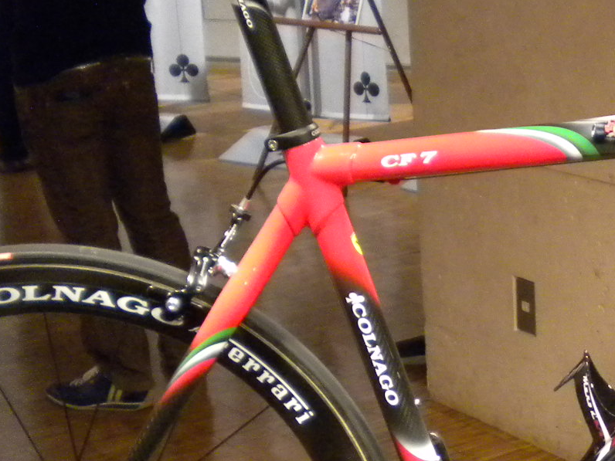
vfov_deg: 16.3
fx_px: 1599
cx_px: 610
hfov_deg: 21.1
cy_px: 345
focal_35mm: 90
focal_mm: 6.3
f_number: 3.1
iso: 568
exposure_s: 1/61.5
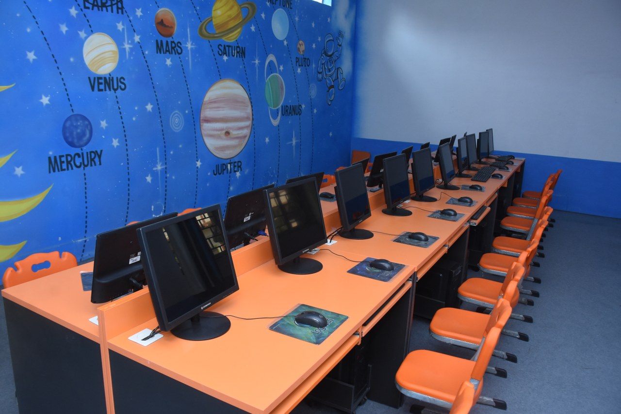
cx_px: 310
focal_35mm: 27
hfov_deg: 67.4
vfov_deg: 47.9
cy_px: 207
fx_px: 466
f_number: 6.3
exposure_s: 1/160
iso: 1000
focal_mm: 18
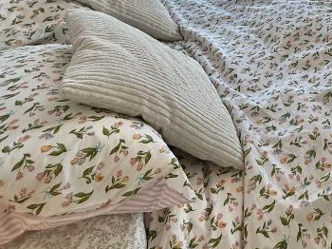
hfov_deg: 39.4
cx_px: 344
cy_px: -83
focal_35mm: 41
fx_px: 393
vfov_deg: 28.3
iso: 40
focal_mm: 2.22
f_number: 2.2
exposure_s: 1/371
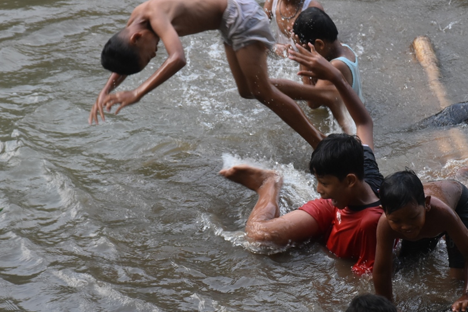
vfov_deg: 6.0
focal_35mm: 229
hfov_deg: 9.0
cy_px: 214
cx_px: 281
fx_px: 2976
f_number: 7.1
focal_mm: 95
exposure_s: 1/200
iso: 800
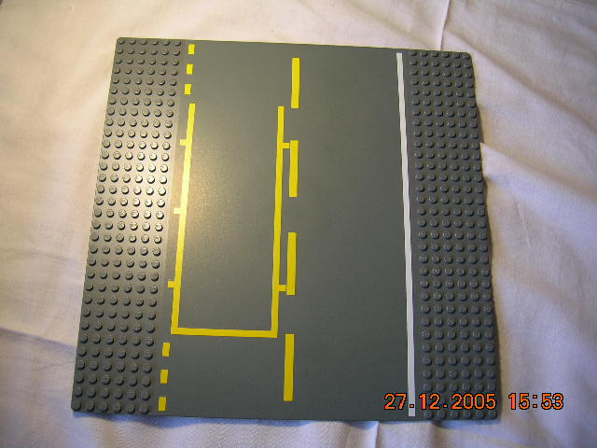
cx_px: 298
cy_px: 224
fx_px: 586
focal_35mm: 34
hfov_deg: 54.0
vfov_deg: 41.8
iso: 50
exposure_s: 1/30.7
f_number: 2.9
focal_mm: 5.7
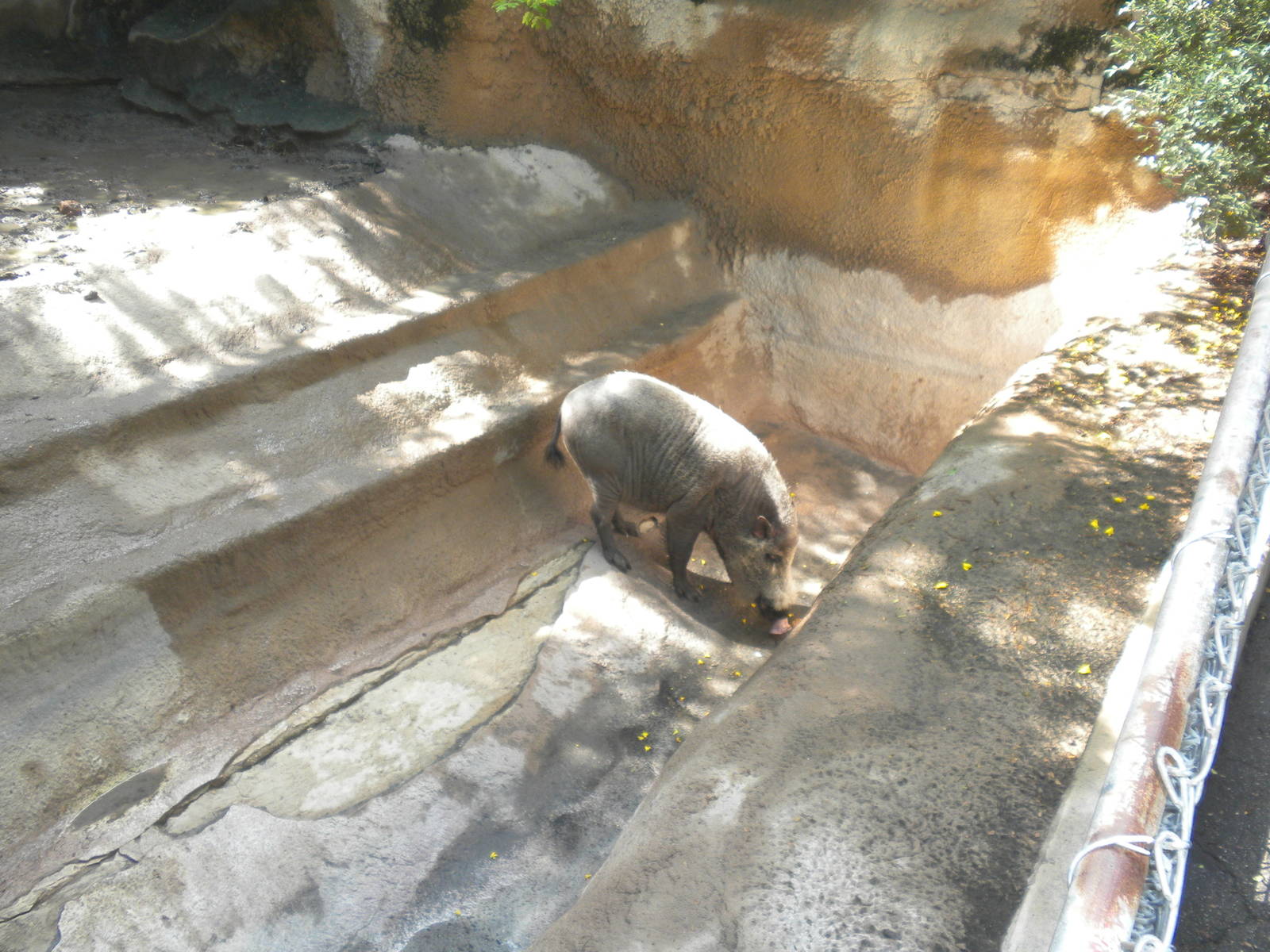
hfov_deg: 50.1
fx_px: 1357
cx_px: 635
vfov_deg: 38.7
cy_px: 476
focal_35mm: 37
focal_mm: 6.6
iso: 95
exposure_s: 1/60
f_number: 3.5
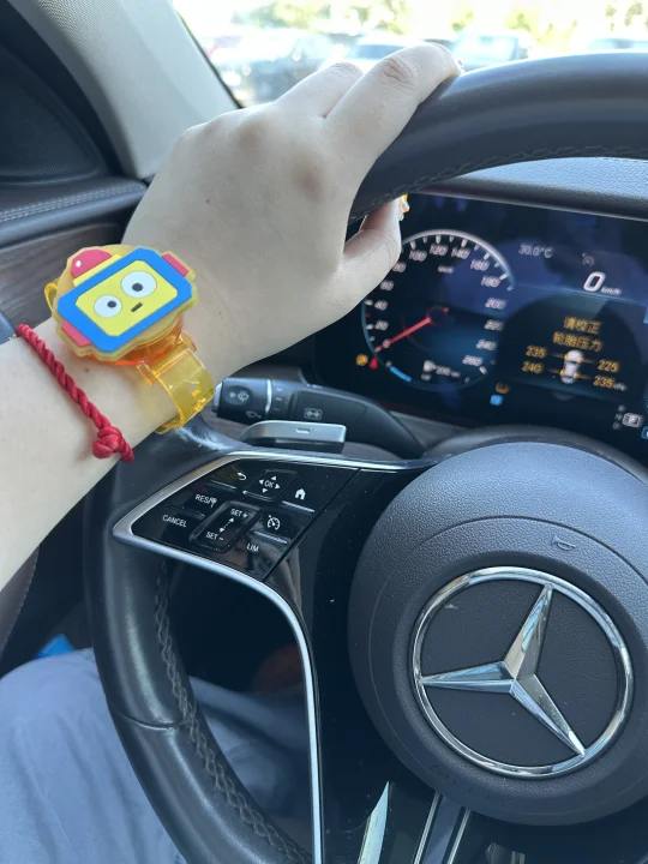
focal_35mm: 24
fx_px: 599
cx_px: 324
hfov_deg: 56.8
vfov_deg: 71.6
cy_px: 432
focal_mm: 6.86
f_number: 1.78
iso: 200
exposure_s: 1/121
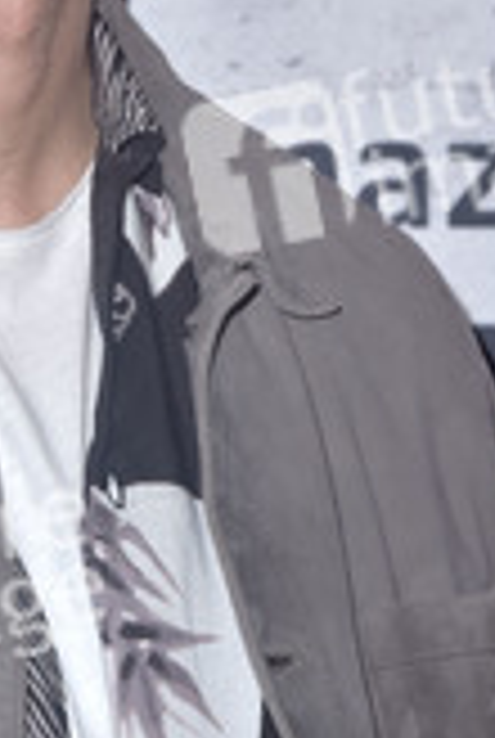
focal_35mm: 390
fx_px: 8009
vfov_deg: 5.3
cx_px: 7
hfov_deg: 3.5
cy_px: -76
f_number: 7.1
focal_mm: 160
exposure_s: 1/250
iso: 320
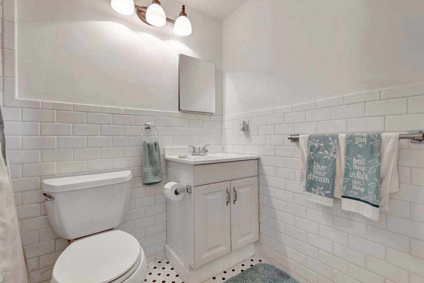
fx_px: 177
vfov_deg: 77.3
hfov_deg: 100.4
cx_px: 212
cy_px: 142
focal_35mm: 15
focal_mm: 10
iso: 1600
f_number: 8
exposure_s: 1/15
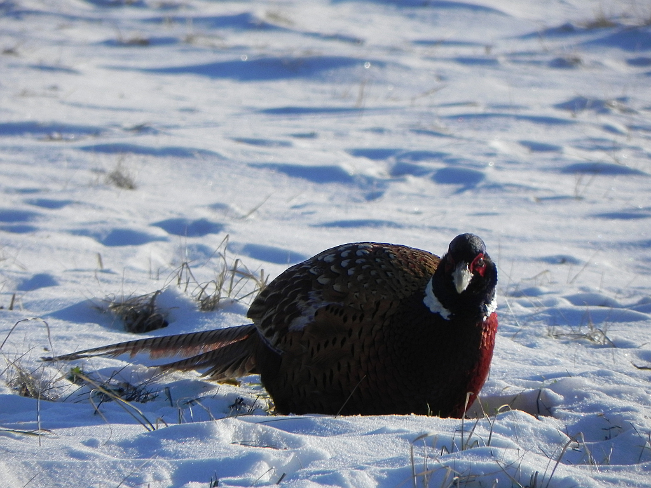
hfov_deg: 2.9
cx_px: 326
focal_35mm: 678
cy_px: 244
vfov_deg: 2.2
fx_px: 12751
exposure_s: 1/666
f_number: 7.1
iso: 160
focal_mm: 120
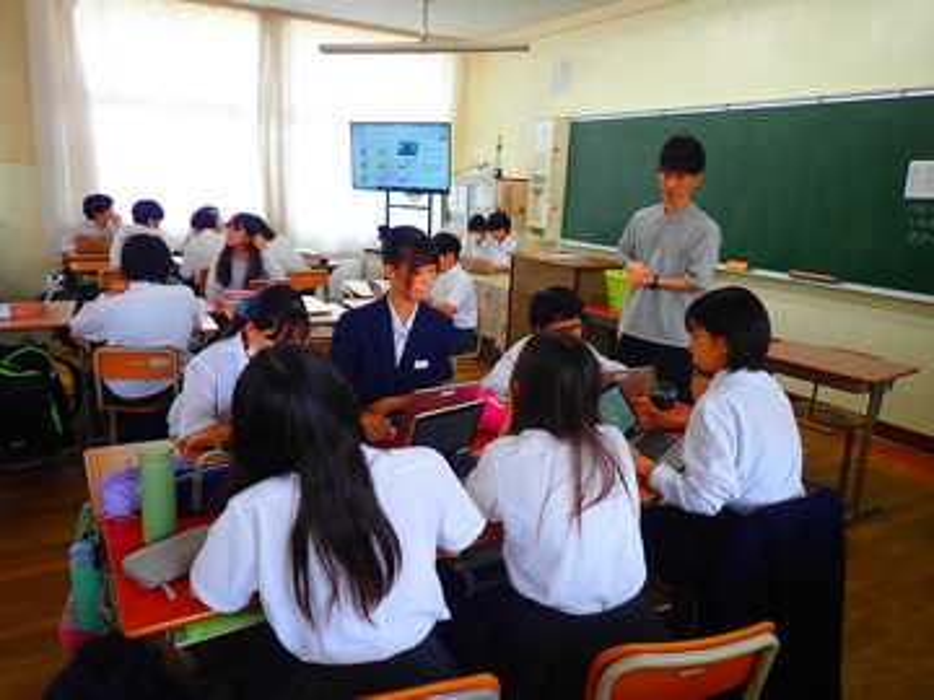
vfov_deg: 54.9
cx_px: 467
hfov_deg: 69.4
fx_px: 675
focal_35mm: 25
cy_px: 350
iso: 100
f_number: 2
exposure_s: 1/60
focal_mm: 4.5
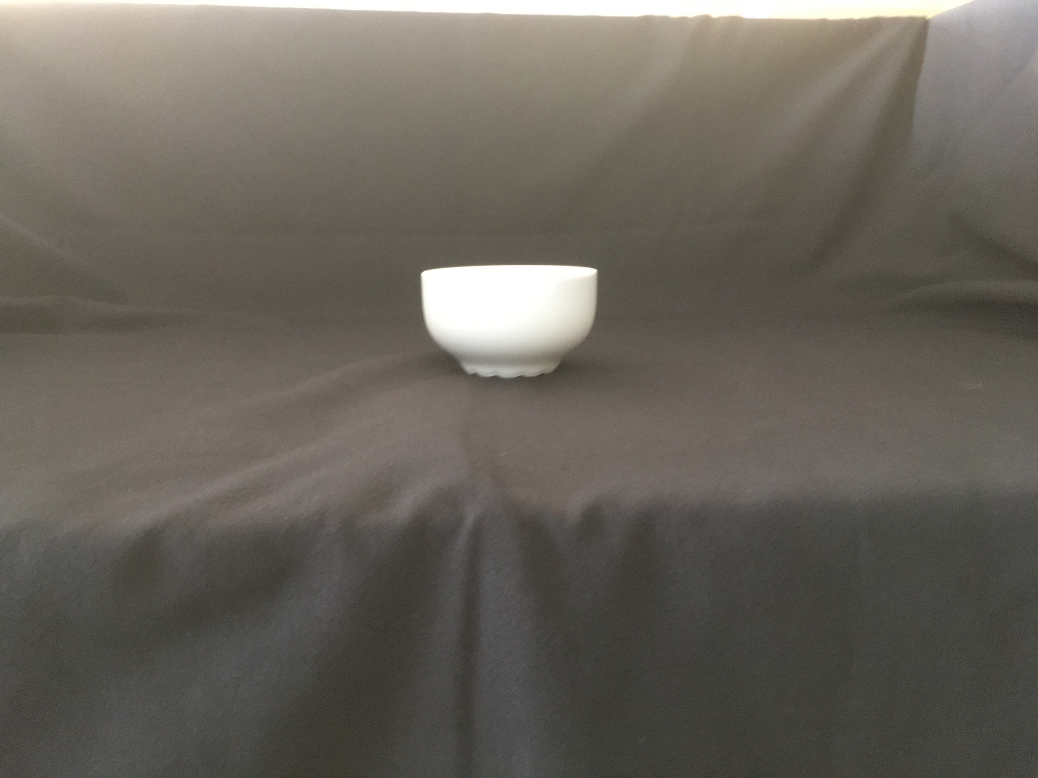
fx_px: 870
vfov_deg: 48.2
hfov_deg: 61.7
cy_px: 389
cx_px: 519
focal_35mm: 29
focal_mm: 4.15
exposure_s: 1/15
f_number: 2.2
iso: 250
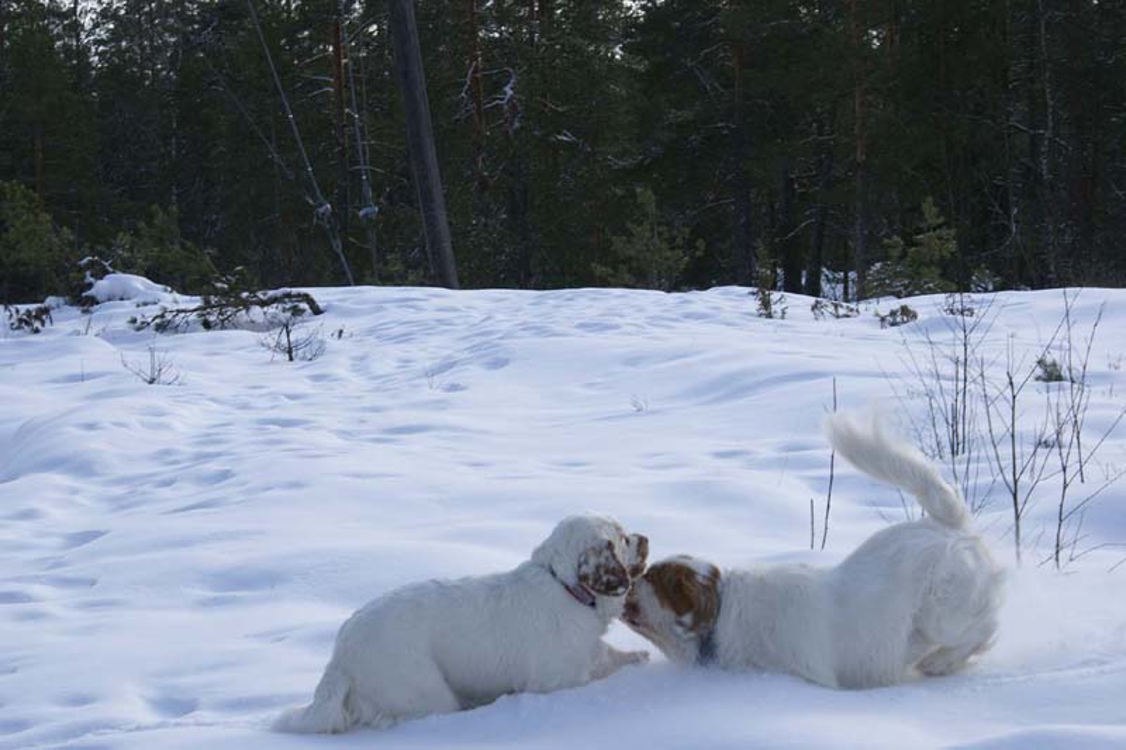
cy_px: 375
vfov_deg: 13.0
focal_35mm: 105
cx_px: 563
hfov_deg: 19.5
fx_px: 3283
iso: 100
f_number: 8
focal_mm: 70
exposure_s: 1/200
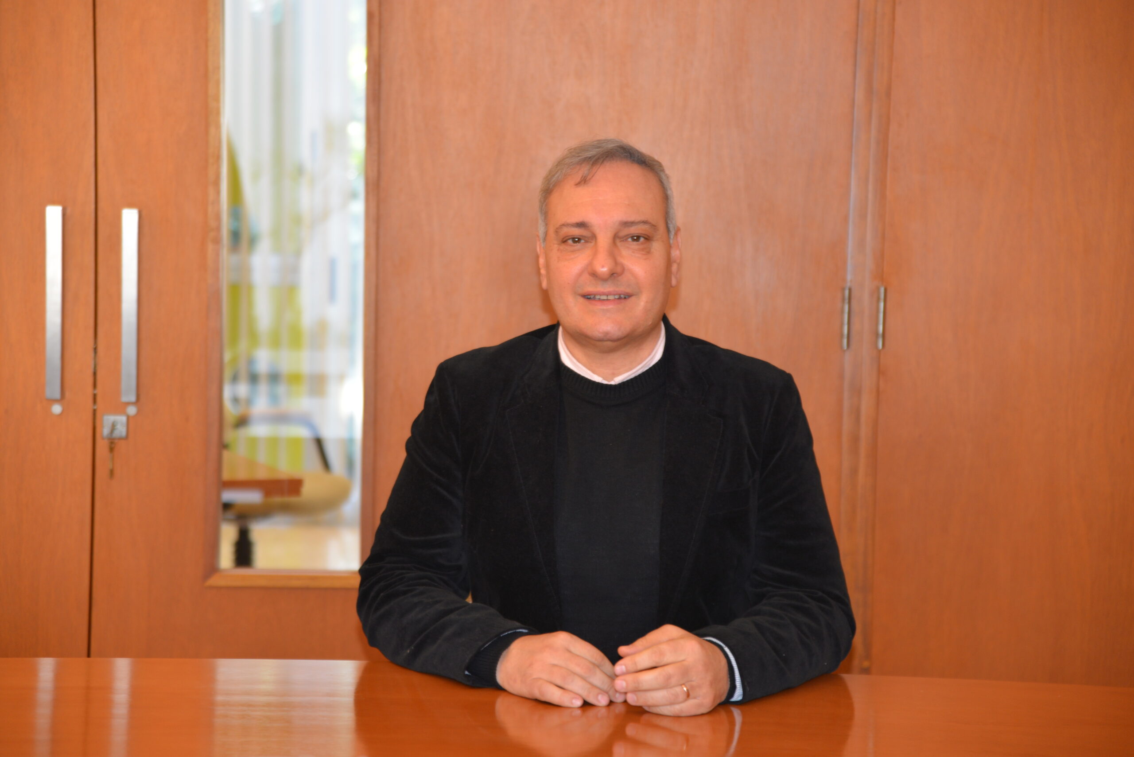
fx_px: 2678
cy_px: 378
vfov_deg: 16.1
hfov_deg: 23.9
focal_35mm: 85
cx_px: 567
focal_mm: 85
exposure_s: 1/60
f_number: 4
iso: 560
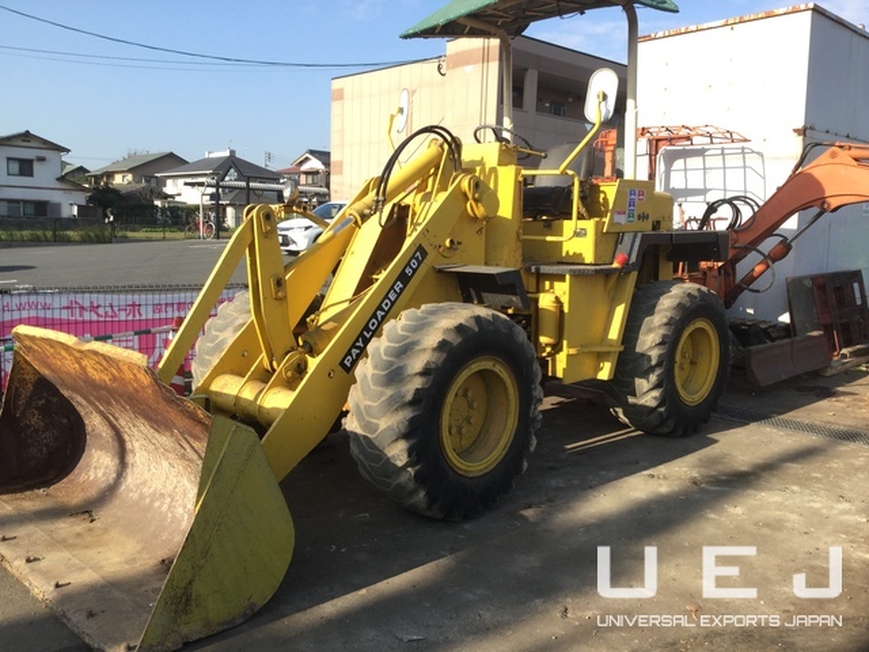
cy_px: 326
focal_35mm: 31
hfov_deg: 58.4
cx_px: 434
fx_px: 778
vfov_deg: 45.4
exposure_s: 1/473
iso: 25
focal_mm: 3.3
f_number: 2.4
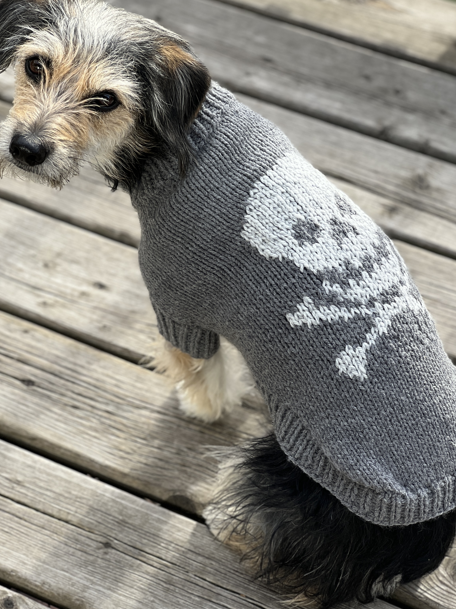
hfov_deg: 14.6
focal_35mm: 101
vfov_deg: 19.4
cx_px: 215
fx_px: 1774
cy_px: 301
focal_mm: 9
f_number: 2.8
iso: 25
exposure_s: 1/121
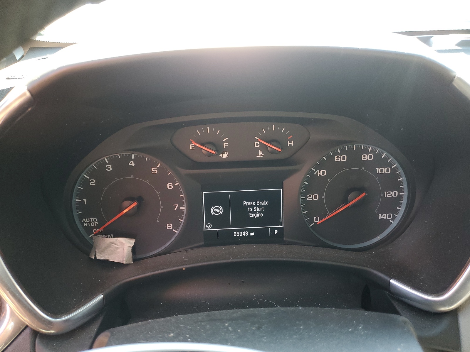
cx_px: 235
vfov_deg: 53.1
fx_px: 353
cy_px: 176
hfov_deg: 67.3
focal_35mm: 26
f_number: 1.5
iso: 89
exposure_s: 1/120
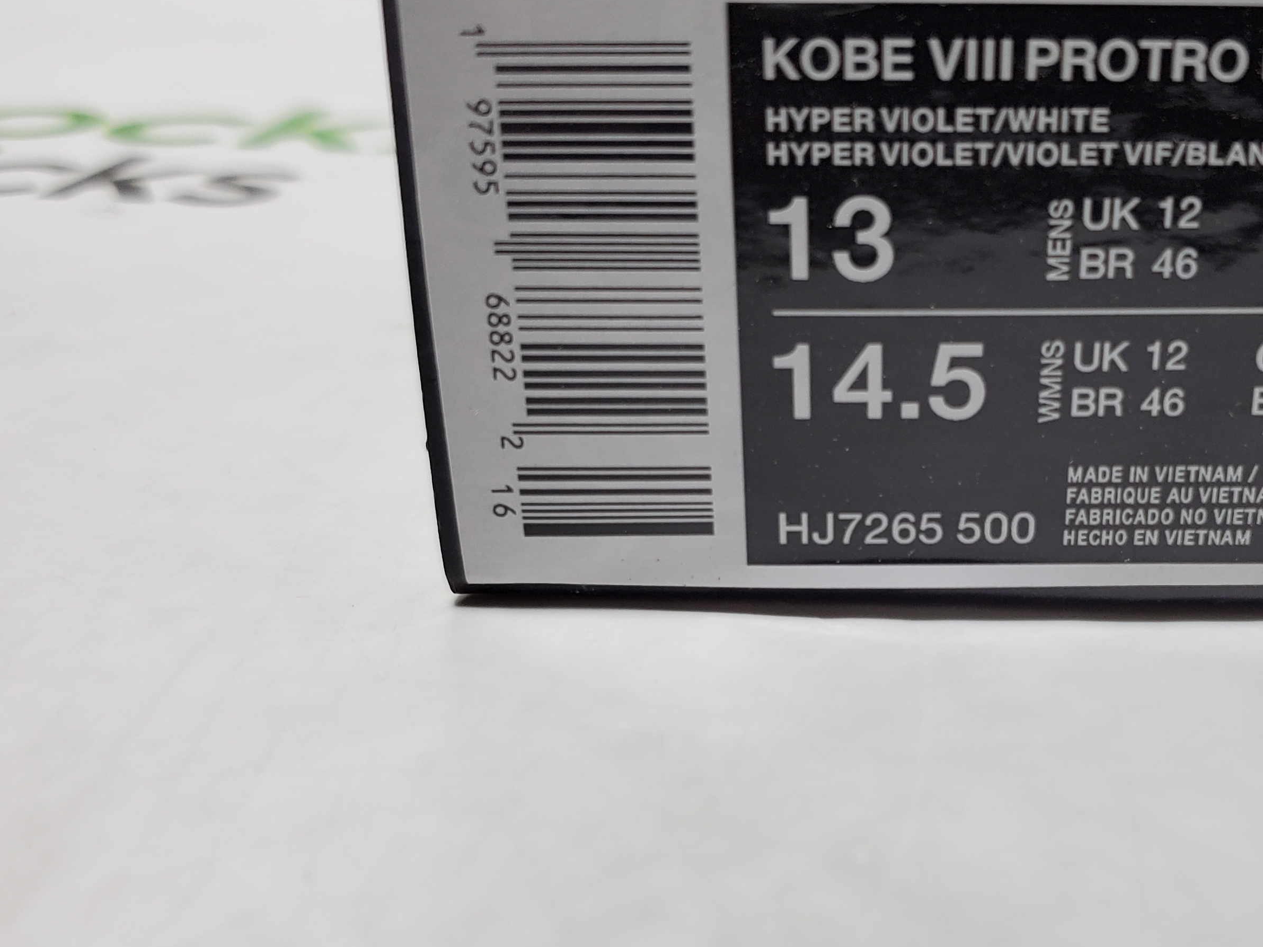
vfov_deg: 32.7
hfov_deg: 41.7
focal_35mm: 44
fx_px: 1605
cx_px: 941
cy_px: 586
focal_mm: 4.3
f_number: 1.5
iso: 50
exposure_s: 1/426
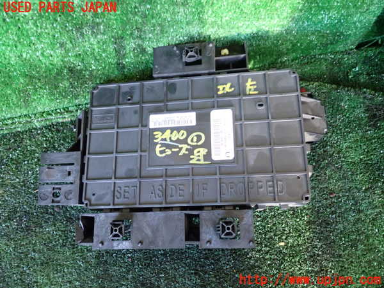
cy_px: 144
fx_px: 333
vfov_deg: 46.8
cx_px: 192
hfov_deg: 60.0
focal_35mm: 30
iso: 400
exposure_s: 1/30
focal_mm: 5.4
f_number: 2.3
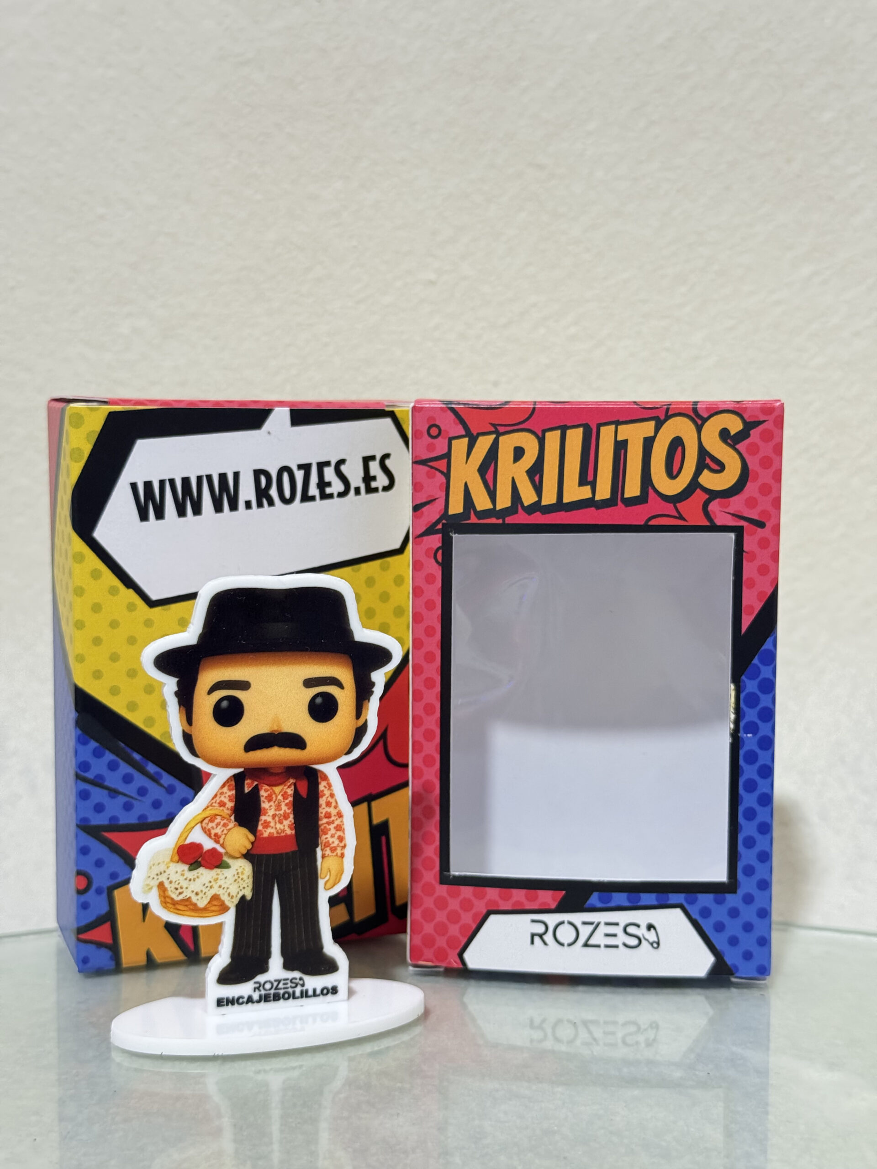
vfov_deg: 39.7
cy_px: 584
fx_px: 1621
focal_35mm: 48
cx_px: 438
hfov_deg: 30.3
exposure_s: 1/30
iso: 640
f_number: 1.78
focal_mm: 6.76
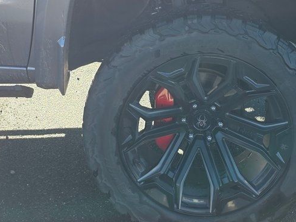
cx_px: 161
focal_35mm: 48
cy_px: 29
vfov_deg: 29.2
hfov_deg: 39.6
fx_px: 410
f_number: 1.7
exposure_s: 1/1554
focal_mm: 6.3
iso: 80
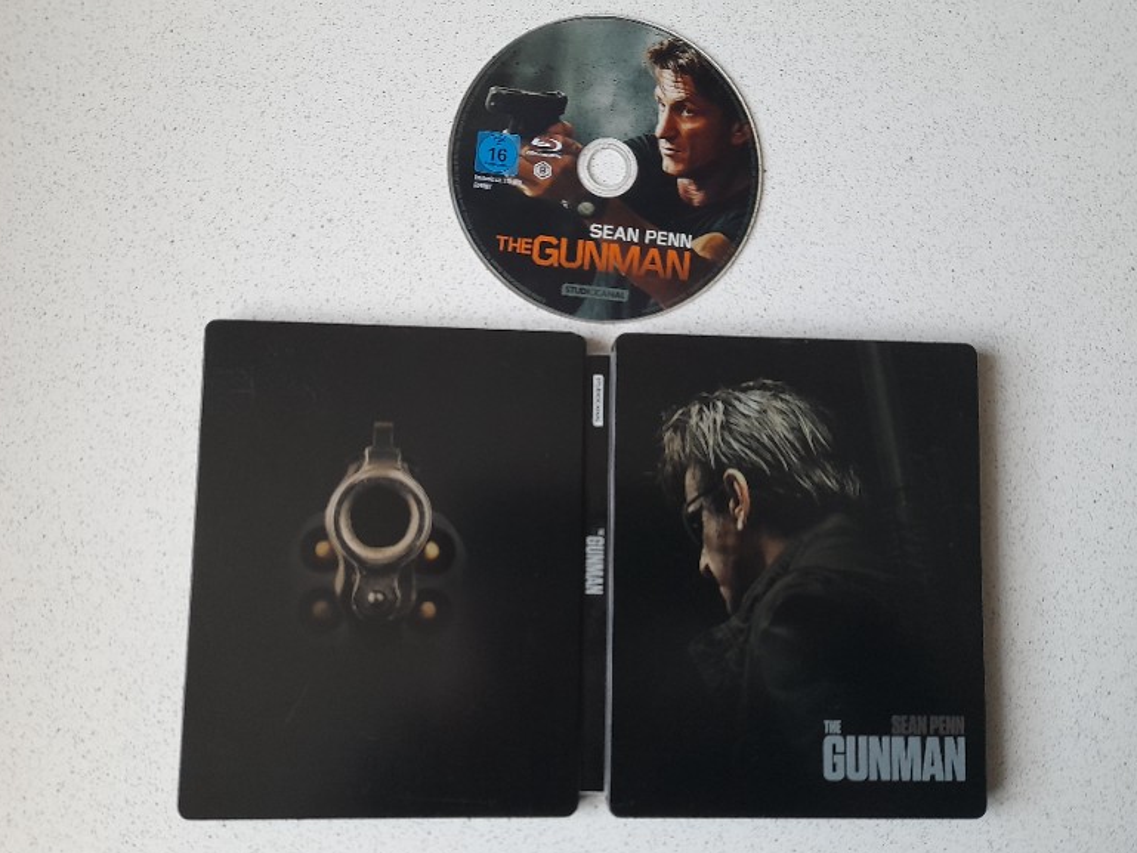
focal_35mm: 26
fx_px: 854
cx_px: 557
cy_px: 430
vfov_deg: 53.1
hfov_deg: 67.3
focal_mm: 4.6
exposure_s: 1/50
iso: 320
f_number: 2
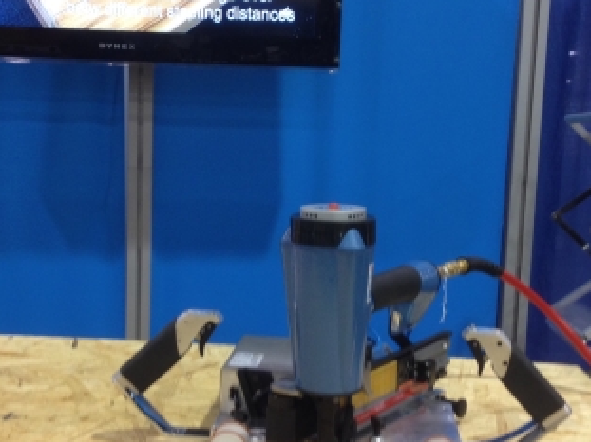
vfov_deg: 27.5
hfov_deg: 36.2
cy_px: 244
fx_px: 905
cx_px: 298
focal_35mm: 53
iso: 100
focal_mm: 4.12
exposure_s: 1/20
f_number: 2.4
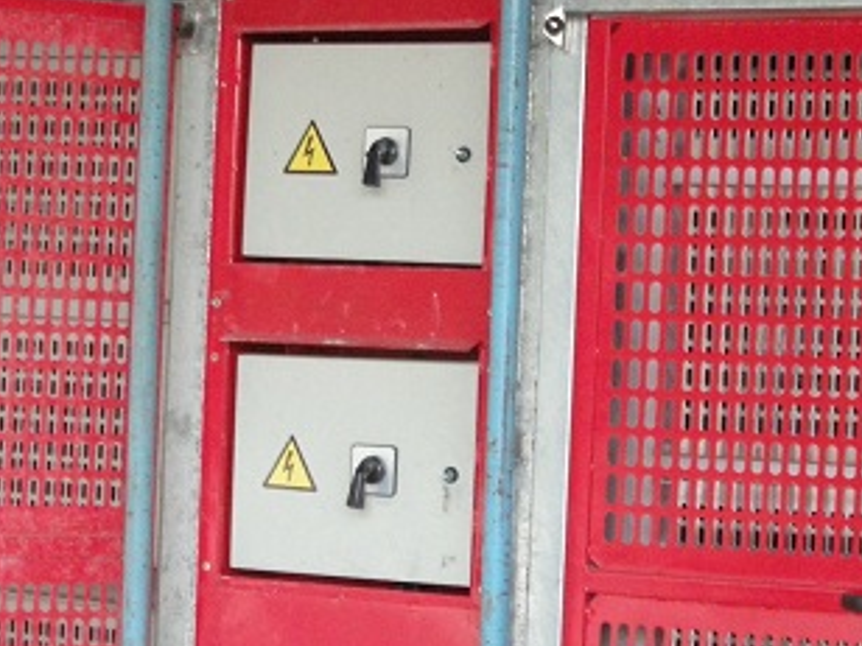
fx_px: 2391
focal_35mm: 96
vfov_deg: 15.4
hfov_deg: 20.4
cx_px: 560
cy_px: 232
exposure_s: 1/31.2
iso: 400
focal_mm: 7.9
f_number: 2.8
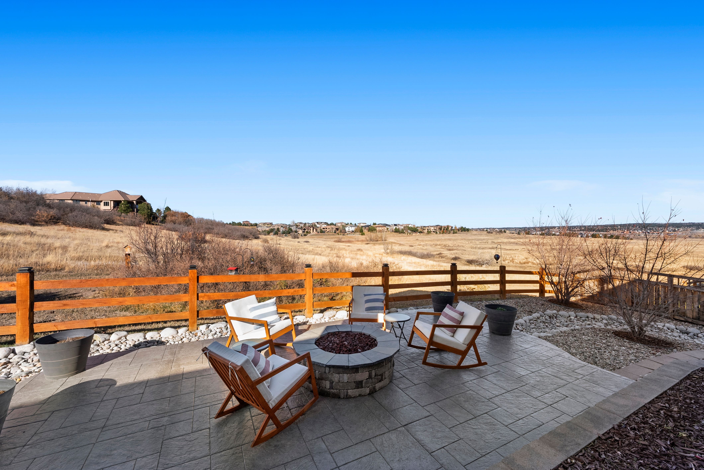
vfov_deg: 81.3
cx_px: 352
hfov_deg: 104.2
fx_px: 274
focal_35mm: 14
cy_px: 235
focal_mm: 14
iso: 400
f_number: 10
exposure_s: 1/50
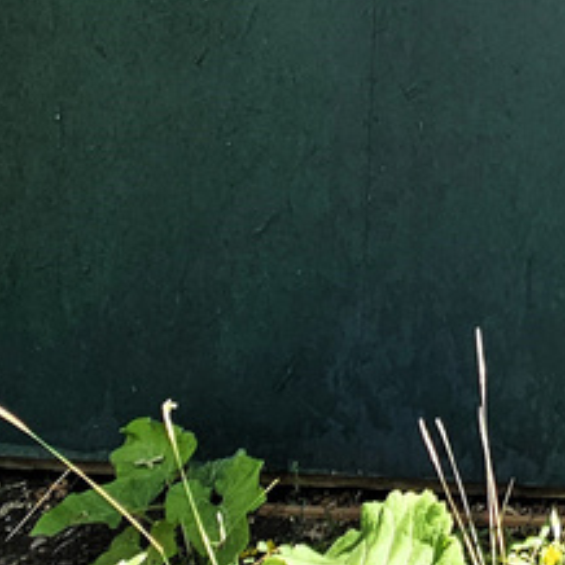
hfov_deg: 26.1
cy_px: -207
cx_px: 770
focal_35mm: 54
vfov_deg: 26.0
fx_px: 997
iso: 50
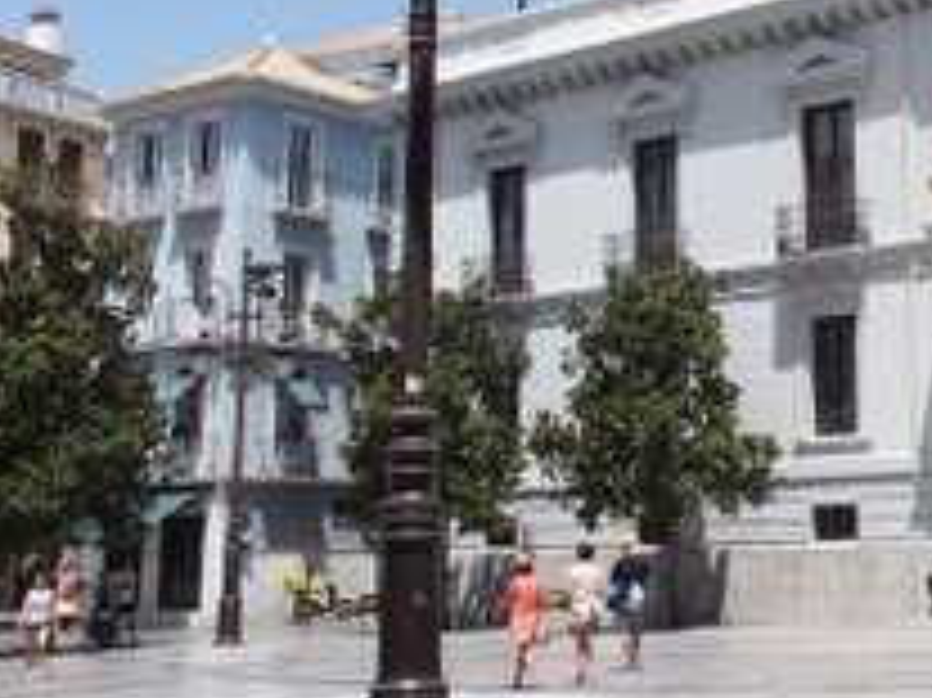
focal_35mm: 65
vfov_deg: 22.4
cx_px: 968
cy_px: 176
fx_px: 1749
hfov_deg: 27.8
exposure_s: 1/800
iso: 100
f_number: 4
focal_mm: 6
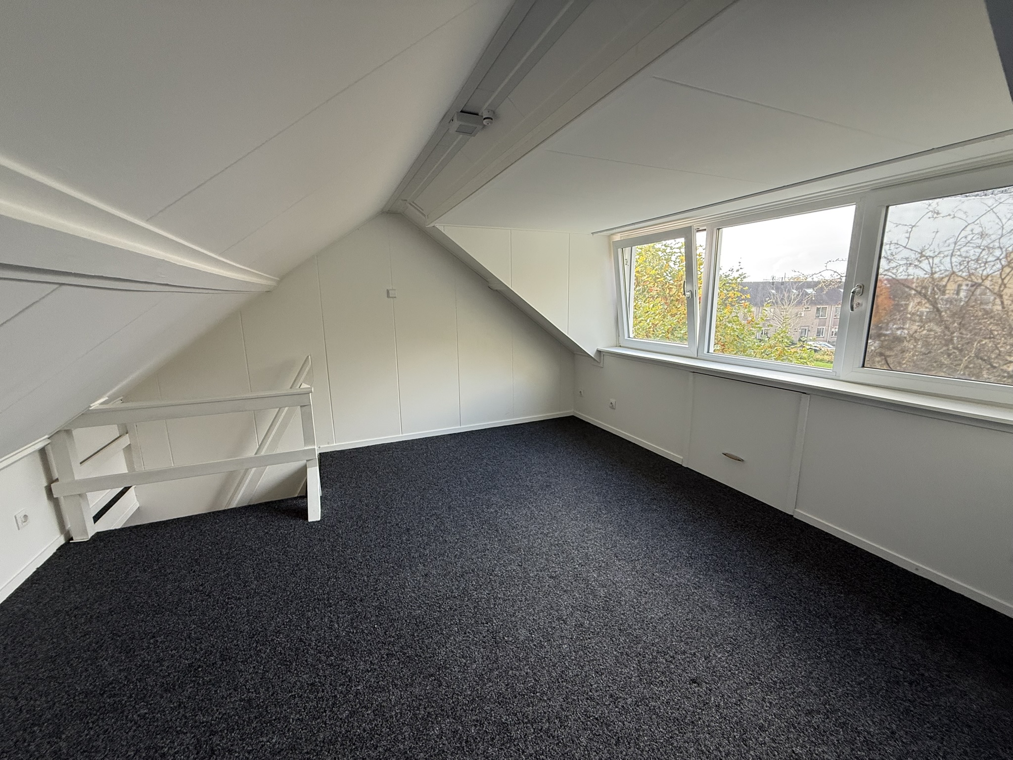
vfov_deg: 85.7
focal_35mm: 14
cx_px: 506
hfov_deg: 102.1
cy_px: 380
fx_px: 410
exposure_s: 1/99
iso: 125
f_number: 2.2
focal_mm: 2.22
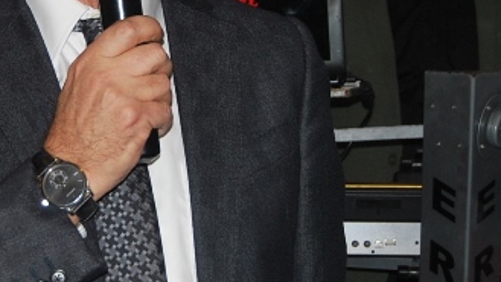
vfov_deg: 7.9
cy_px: 44
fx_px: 2032
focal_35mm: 153
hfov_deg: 13.9
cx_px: 58
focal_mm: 40
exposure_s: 1/60
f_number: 5
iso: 200
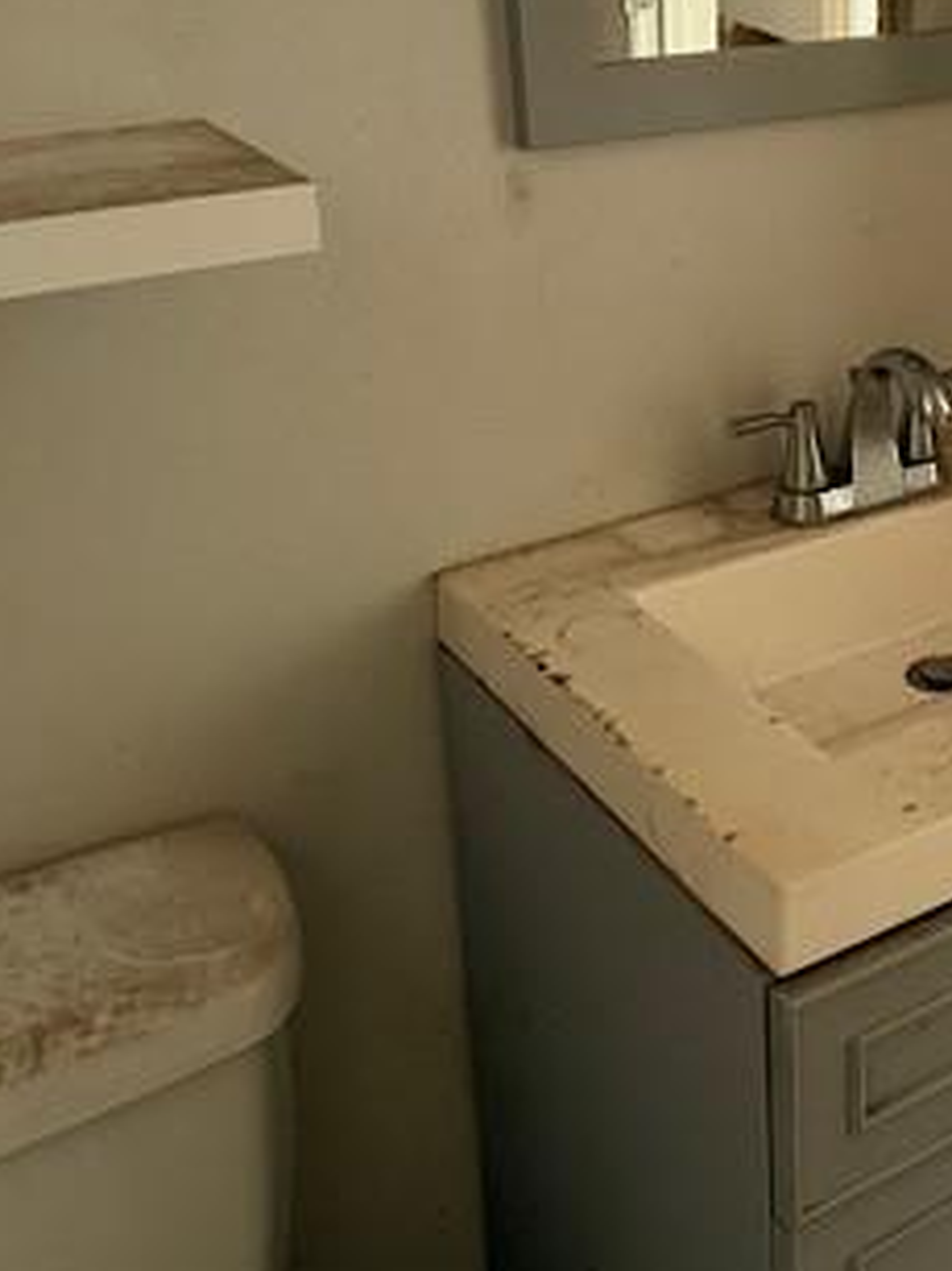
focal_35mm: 50
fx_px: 1835
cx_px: 1101
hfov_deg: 26.3
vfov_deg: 37.2
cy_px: 306
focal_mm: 6.76
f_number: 1.78
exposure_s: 1/60
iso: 640
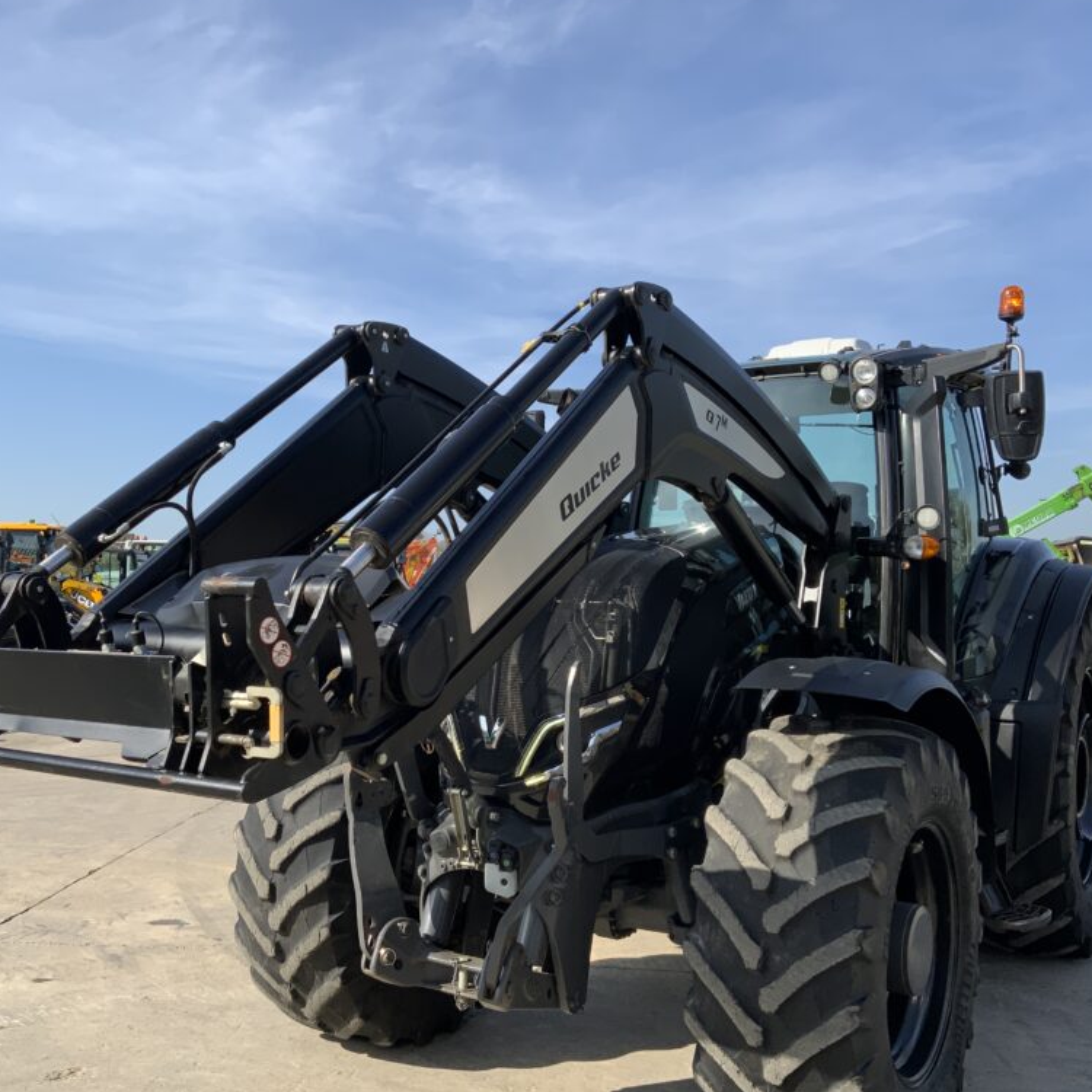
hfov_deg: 47.1
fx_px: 1249
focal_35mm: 35
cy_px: 539
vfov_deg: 47.2
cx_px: 479
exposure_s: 1/1534
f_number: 1.8
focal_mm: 3
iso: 16
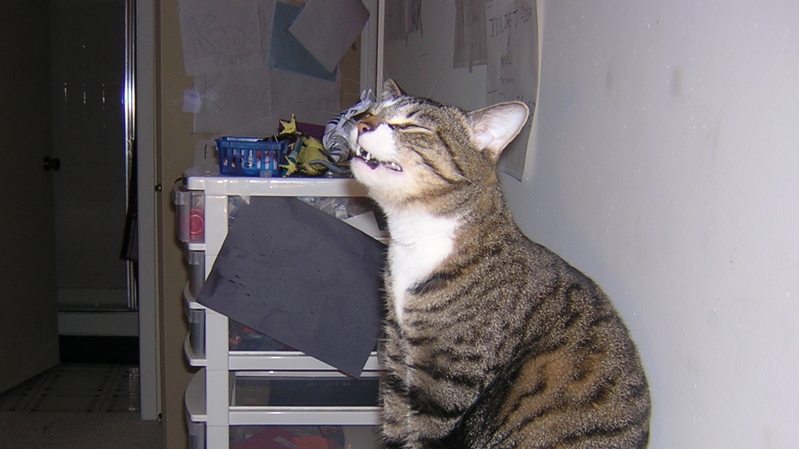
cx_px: 321
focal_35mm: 47
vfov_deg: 25.2
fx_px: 996
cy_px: 323
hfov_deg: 43.5
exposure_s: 1/60.1
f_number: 2.6
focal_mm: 4.7
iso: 100
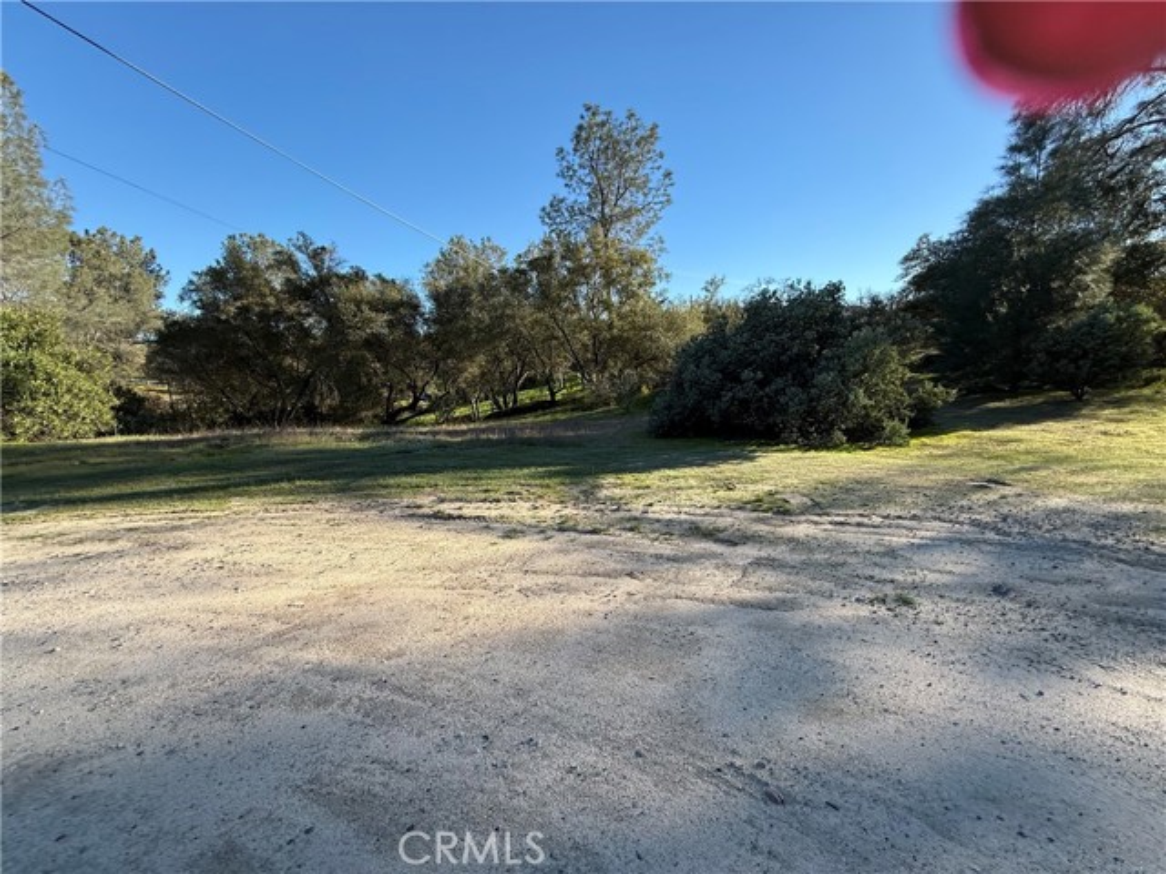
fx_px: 472
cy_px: 437
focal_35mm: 14
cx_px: 583
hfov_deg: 102.1
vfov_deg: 85.7
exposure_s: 1/726
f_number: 2.2
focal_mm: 2.22
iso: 64
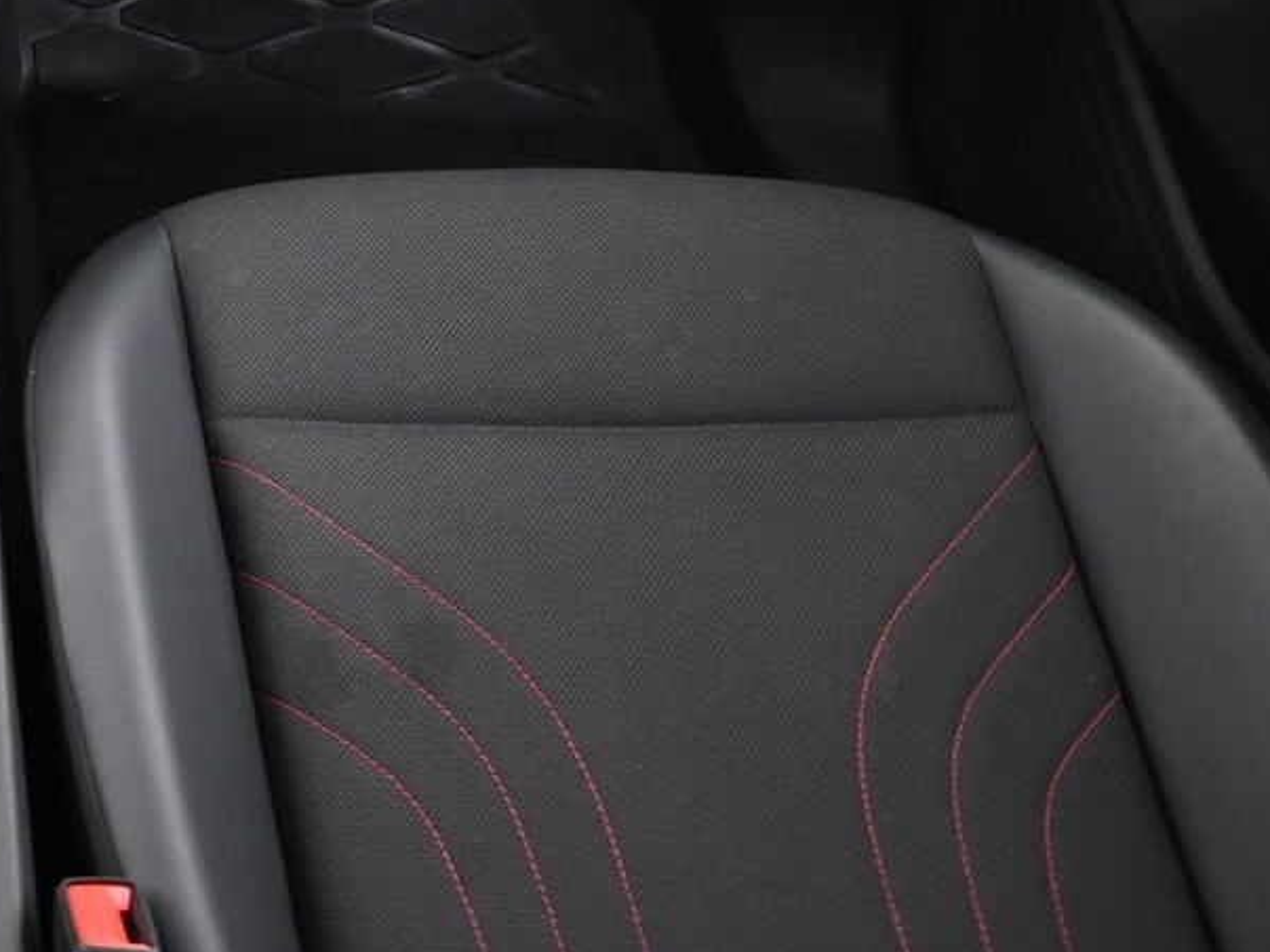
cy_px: -59
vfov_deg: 22.5
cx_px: -246
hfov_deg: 27.5
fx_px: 2274
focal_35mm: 62
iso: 1600
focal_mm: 16
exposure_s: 1/10
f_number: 3.5
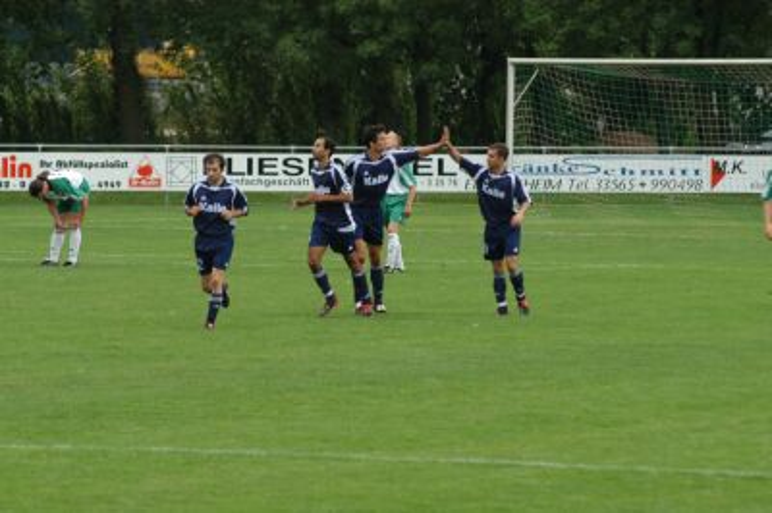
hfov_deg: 6.9
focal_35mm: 300
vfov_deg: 4.6
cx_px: 386
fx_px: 6428
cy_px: 256
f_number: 5
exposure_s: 1/400
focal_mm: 200
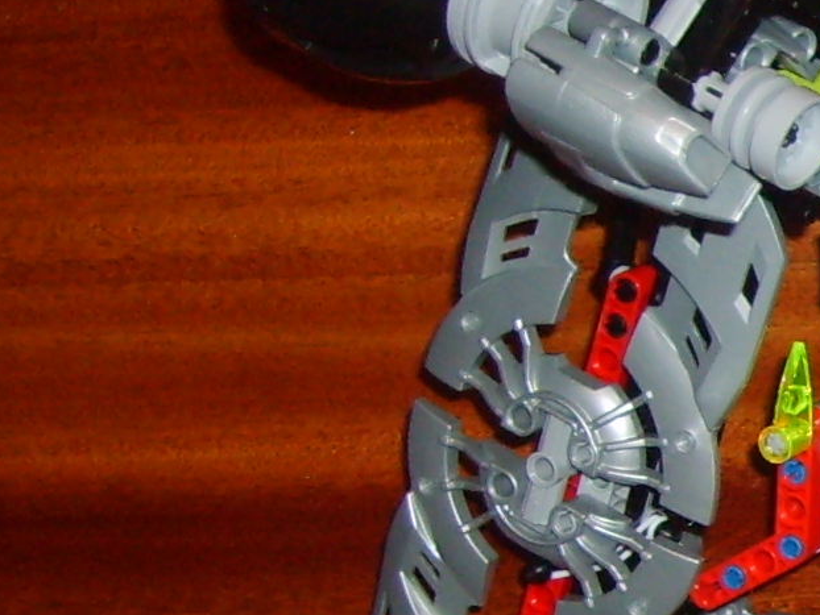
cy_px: 479
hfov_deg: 12.2
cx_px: 1639
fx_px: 3412
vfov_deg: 10.3
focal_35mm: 144
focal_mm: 5.8
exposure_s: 1/45
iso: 100
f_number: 2.8
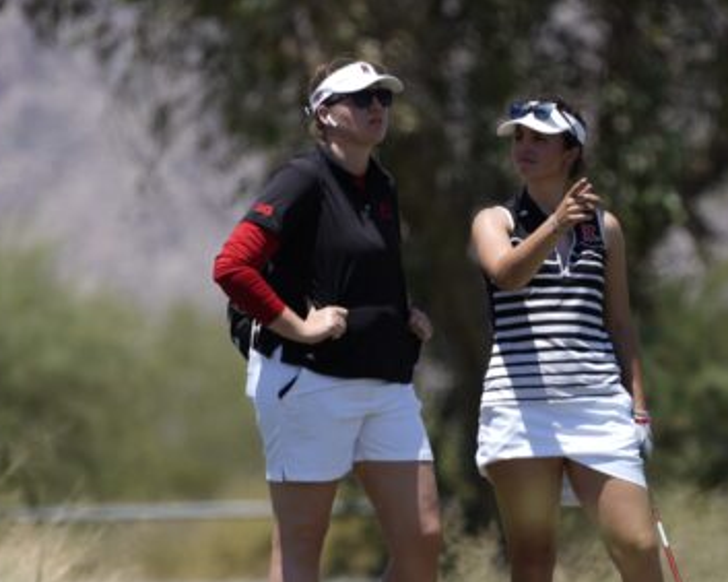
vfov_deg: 1.5
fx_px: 21728
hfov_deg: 1.9
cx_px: 522
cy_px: 364
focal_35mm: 1009
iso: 80
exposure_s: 1/320
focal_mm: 600
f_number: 6.3
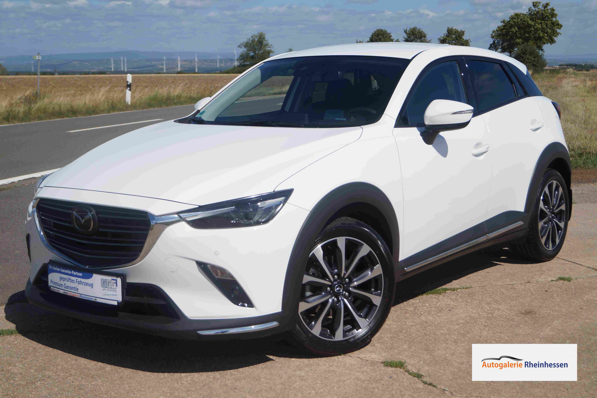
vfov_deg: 25.7
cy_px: 199
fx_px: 870
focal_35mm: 52
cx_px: 298
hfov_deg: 37.9
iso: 100
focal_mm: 35
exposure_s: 1/2000
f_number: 5
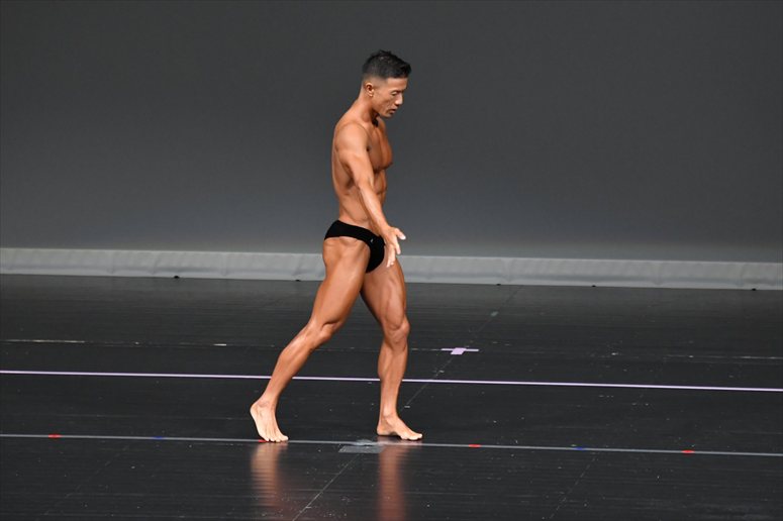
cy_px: 260
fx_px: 6848
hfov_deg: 6.5
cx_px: 392
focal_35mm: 315
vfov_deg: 4.4
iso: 4000
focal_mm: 210
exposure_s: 1/400
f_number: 5.6
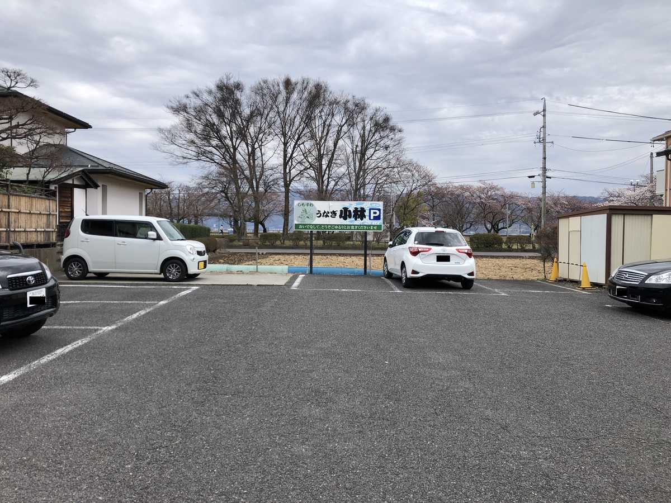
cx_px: 336
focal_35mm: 29
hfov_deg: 61.7
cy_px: 252
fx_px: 562
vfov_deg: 48.2
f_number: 1.8
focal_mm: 3.99
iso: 20
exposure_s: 1/1499
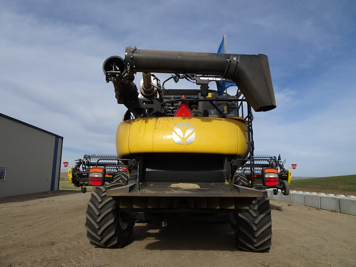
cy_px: 134
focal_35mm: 24
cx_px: 178
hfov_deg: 71.6
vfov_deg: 56.8
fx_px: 247
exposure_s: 1/1250
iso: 80
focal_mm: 4.1
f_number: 3.5
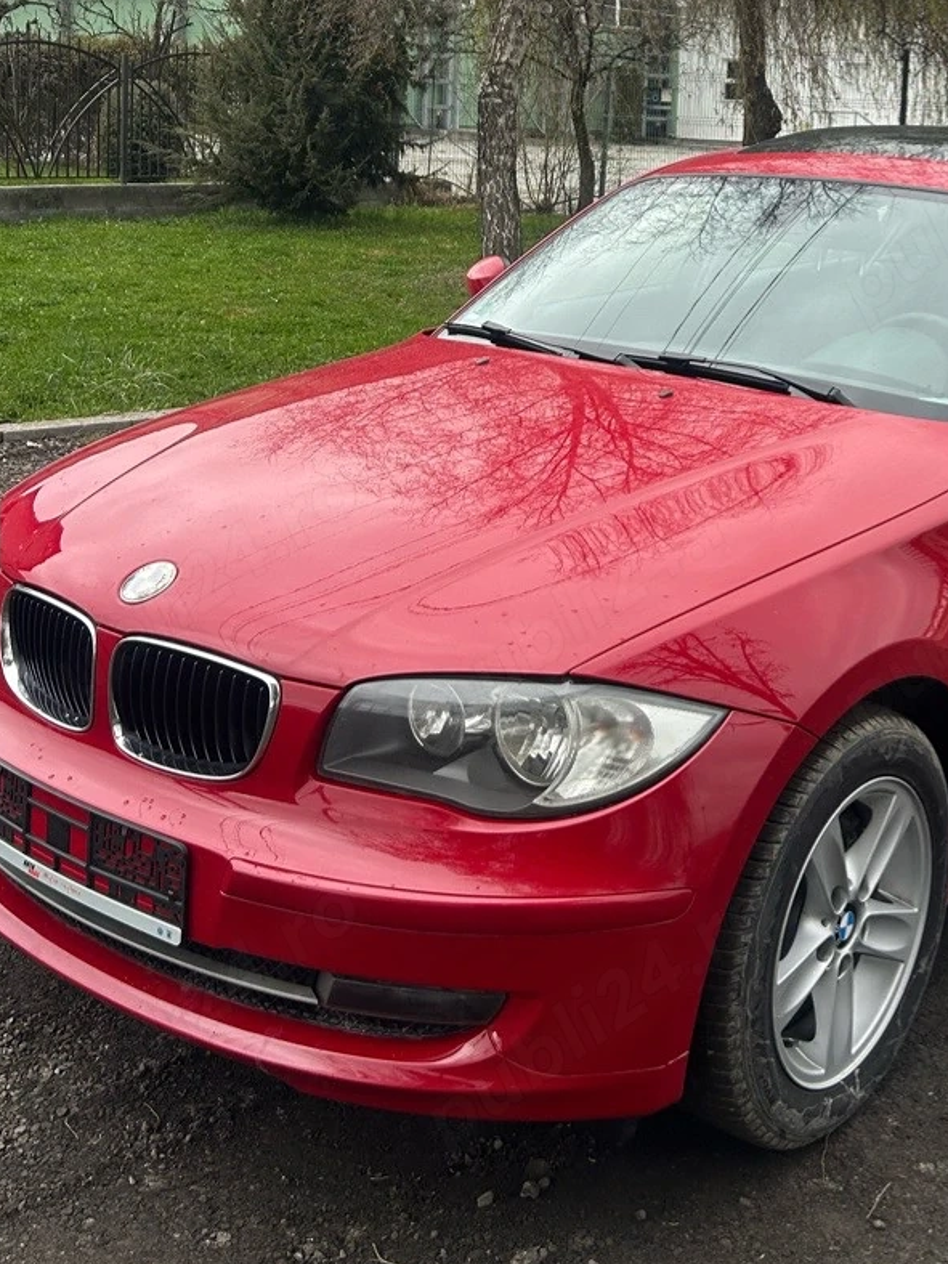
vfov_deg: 41.1
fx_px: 1607
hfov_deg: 32.3
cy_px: 247
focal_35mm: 44
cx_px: 706
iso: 64
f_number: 1.5
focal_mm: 5.7
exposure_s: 1/121
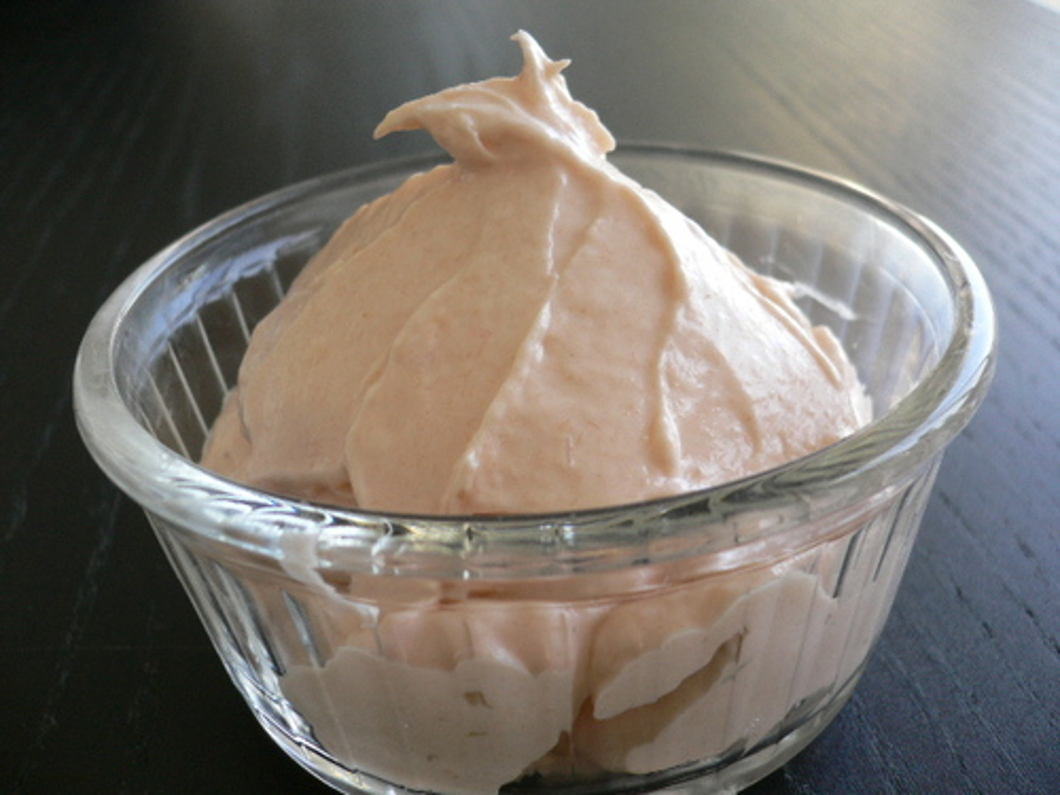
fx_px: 1072
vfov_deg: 40.7
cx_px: 530
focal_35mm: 35
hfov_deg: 52.6
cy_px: 398
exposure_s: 1/50
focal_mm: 5.8
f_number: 2.8
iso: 100
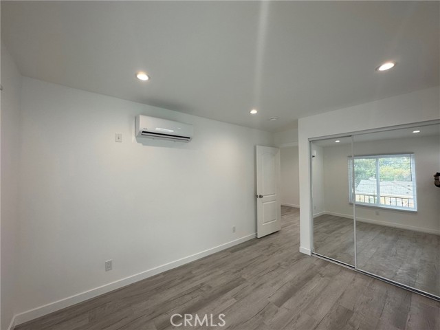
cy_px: 165
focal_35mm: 14
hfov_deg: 102.1
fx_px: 178
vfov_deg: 85.7
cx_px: 220
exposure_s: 1/120
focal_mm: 2.22
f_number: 2.2
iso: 64
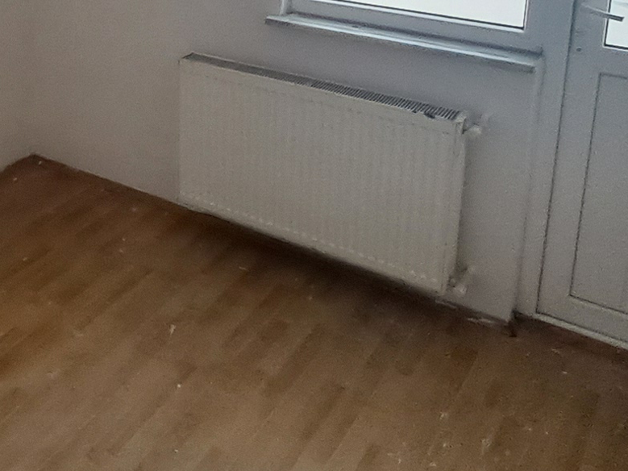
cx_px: 18
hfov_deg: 39.3
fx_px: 780
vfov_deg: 30.4
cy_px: -34
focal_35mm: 43
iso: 100
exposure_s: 1/50
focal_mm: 1.13
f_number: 2.2
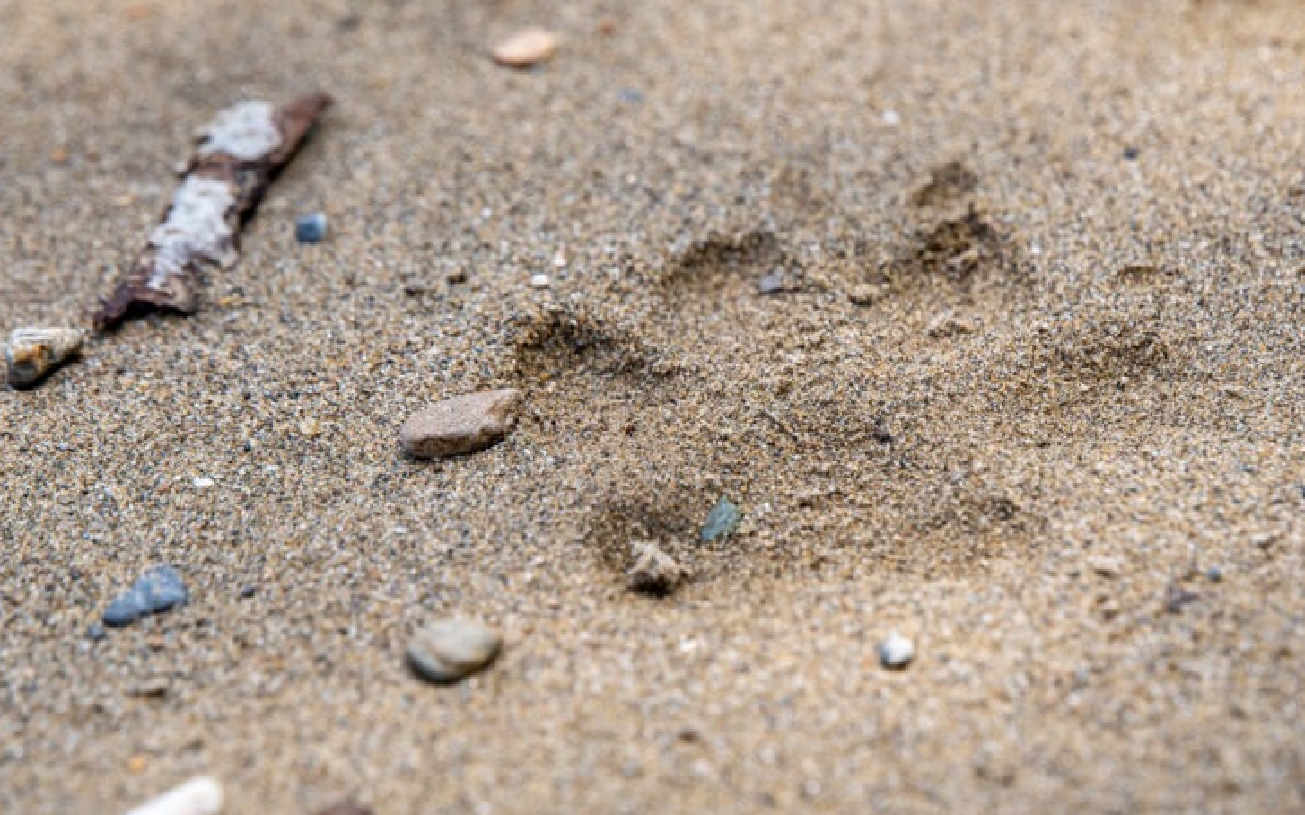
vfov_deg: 4.1
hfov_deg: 6.5
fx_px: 11485
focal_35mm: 323
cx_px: 666
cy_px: 441
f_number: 4.5
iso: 200
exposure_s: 1/640
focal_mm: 150
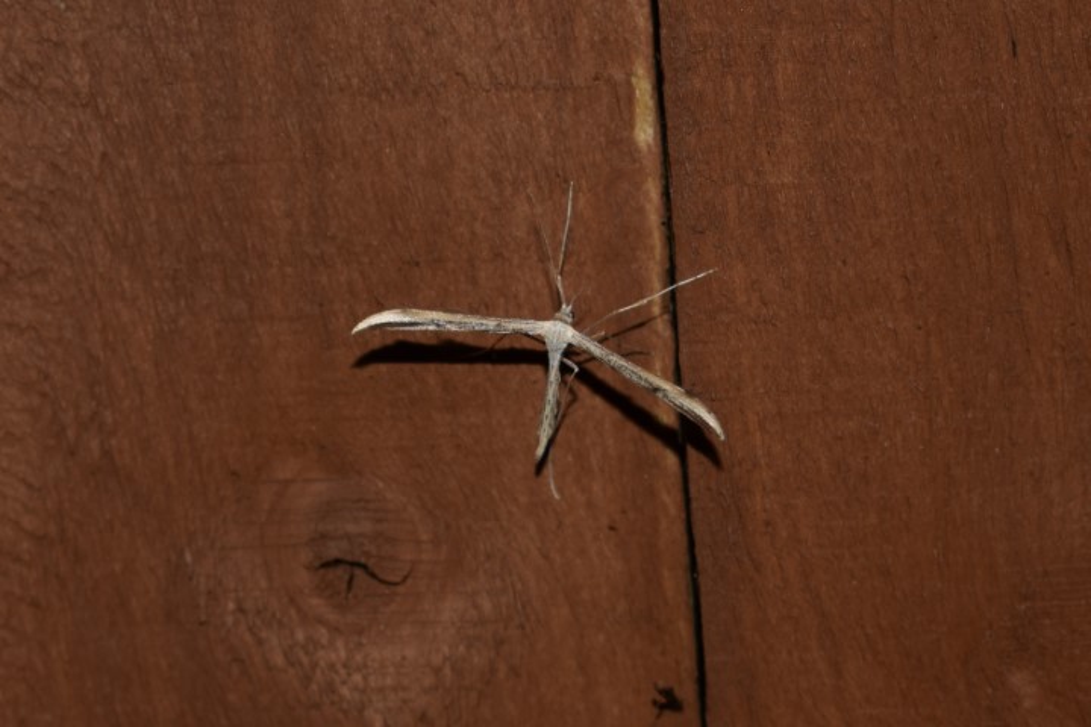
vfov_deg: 16.6
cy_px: 364
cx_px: 546
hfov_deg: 24.6
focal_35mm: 82
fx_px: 2500
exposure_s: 1/60
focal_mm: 55
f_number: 8
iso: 100
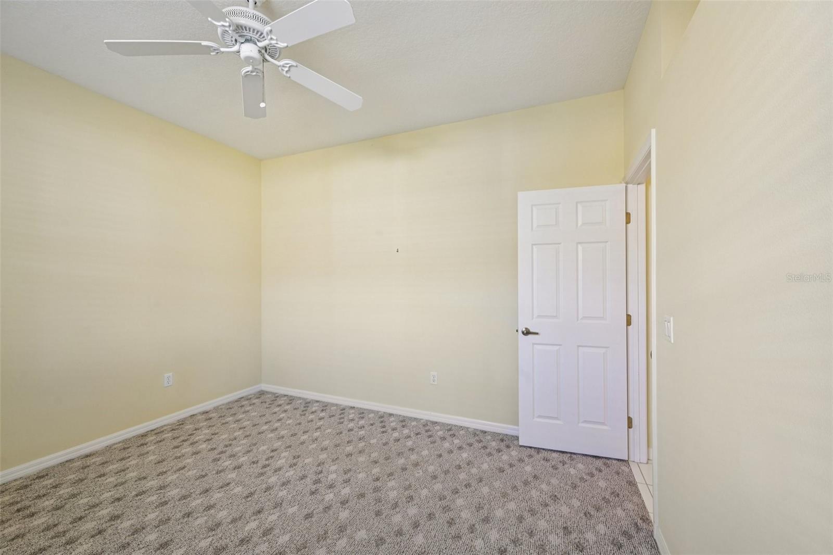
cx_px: 416
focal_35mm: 14
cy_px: 278
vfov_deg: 81.2
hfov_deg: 104.3
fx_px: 324
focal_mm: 14
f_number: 8
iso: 400
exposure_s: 1/25
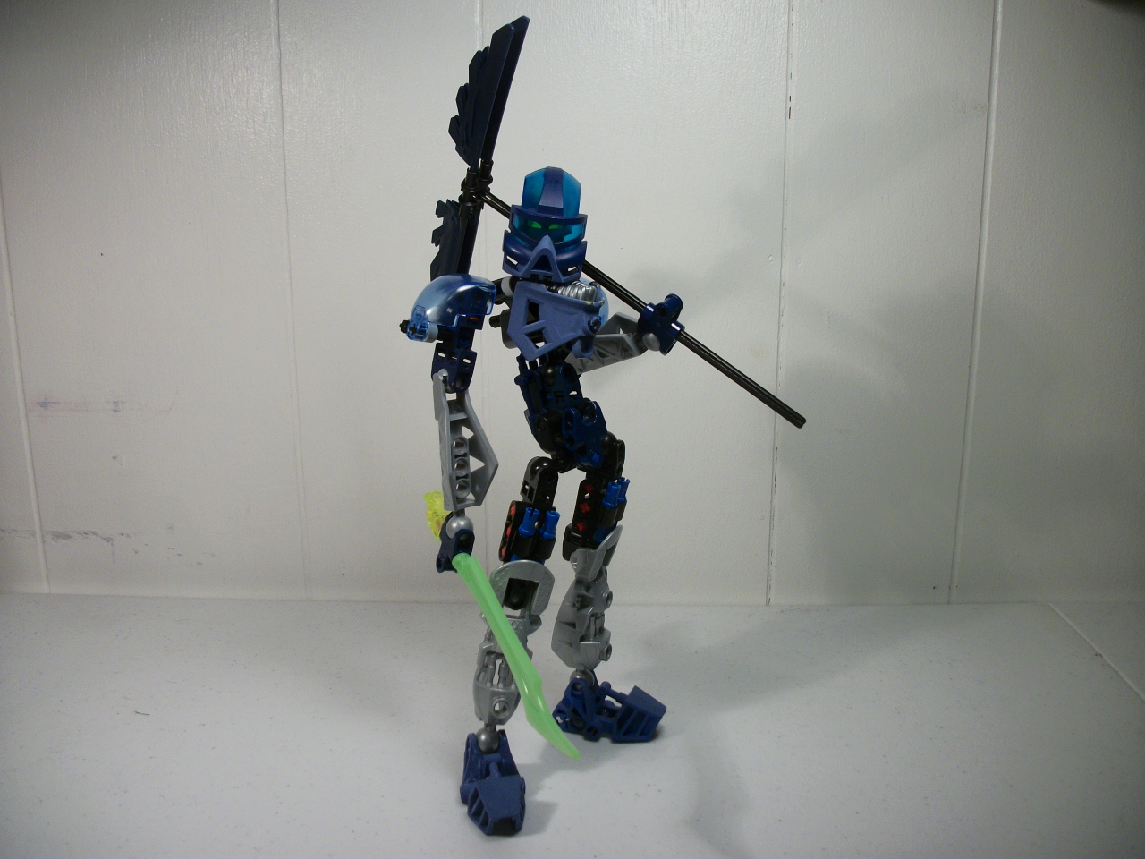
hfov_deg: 56.8
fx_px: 1058
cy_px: 430
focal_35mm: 32
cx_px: 572
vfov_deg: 44.2
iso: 80
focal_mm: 5.7
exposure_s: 1/60
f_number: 2.9
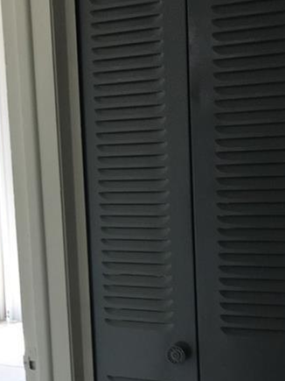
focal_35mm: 80
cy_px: 243
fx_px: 879
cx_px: 5
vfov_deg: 24.3
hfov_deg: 18.0
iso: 25
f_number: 2.2
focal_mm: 4.15
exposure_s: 1/50
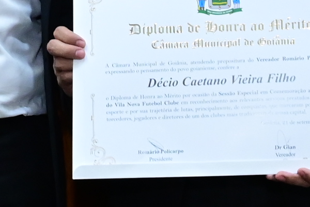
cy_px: -94
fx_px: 1818
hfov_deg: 9.7
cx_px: 265
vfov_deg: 6.4
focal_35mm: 211
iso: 3200
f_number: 4
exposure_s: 1/125
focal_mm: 29
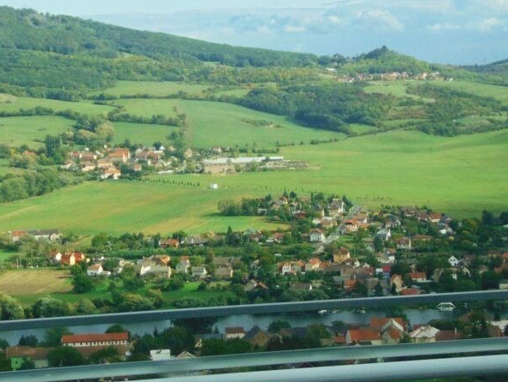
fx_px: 1894
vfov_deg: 11.5
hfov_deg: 15.3
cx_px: 210
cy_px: 98
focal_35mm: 129
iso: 80
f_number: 3.7
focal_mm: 12.8
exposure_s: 1/125
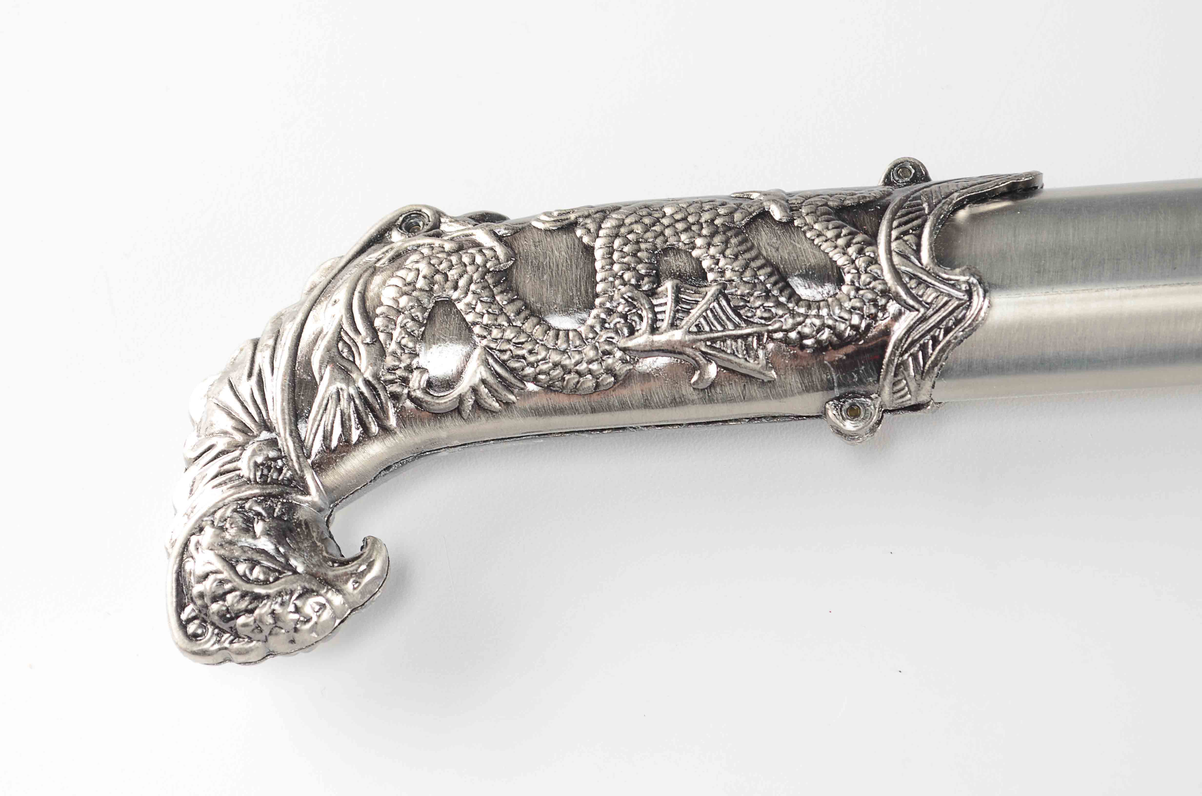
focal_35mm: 82
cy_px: 398
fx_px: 2749
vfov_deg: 16.5
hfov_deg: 24.7
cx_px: 601
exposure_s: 1/80
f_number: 9
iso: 100
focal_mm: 55
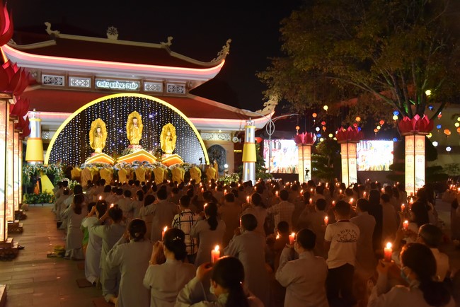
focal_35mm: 38
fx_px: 486
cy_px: 154
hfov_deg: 50.7
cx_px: 230
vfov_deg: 35.1
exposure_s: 1/125
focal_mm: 38
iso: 5000
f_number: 4
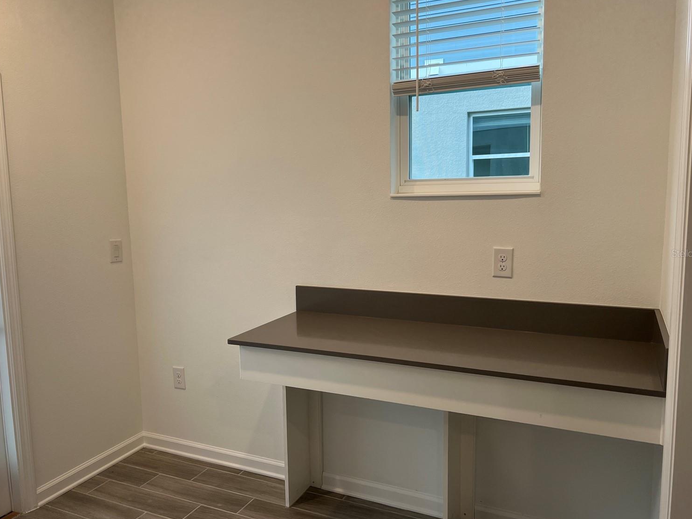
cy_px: 253
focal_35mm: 28
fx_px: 560
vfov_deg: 49.7
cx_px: 343
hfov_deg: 63.5
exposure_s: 1/120
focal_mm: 5.7
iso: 80
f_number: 1.5
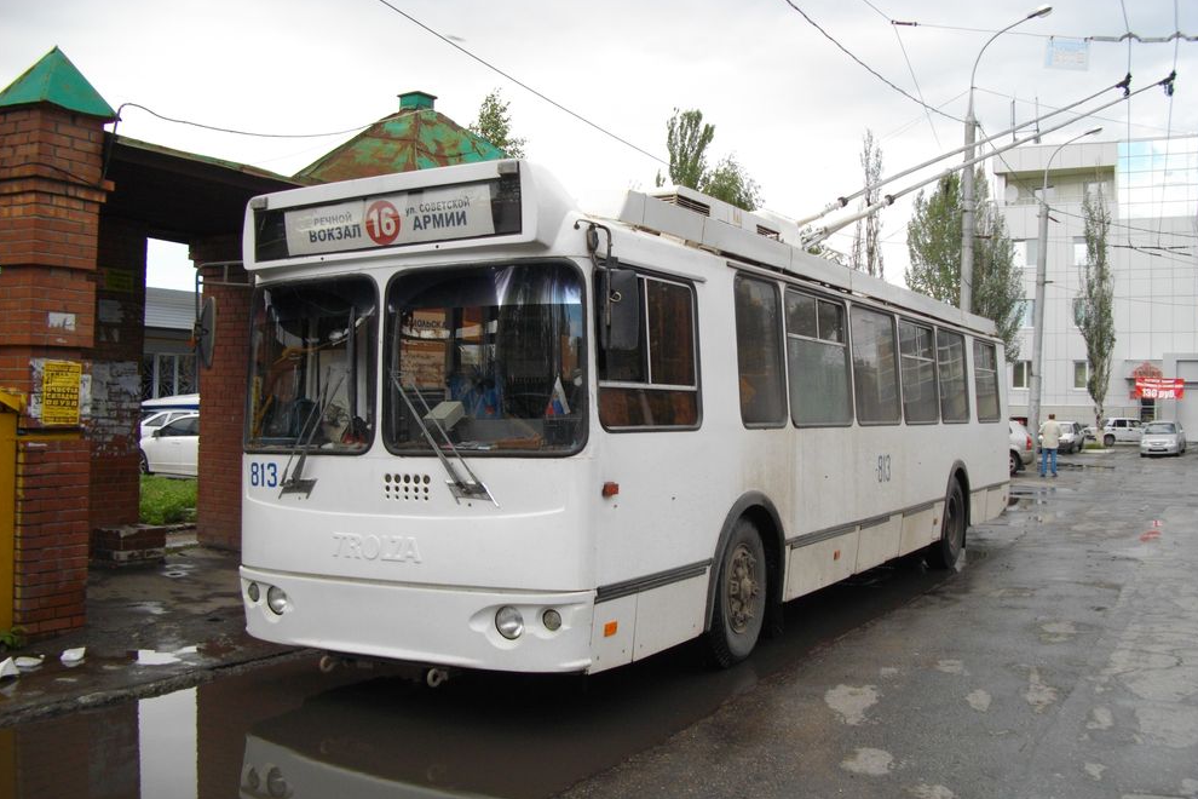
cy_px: 429
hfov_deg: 57.2
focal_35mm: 33
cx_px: 604
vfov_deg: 39.9
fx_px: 1098
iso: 100
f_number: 8.8
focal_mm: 5.7
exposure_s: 1/60
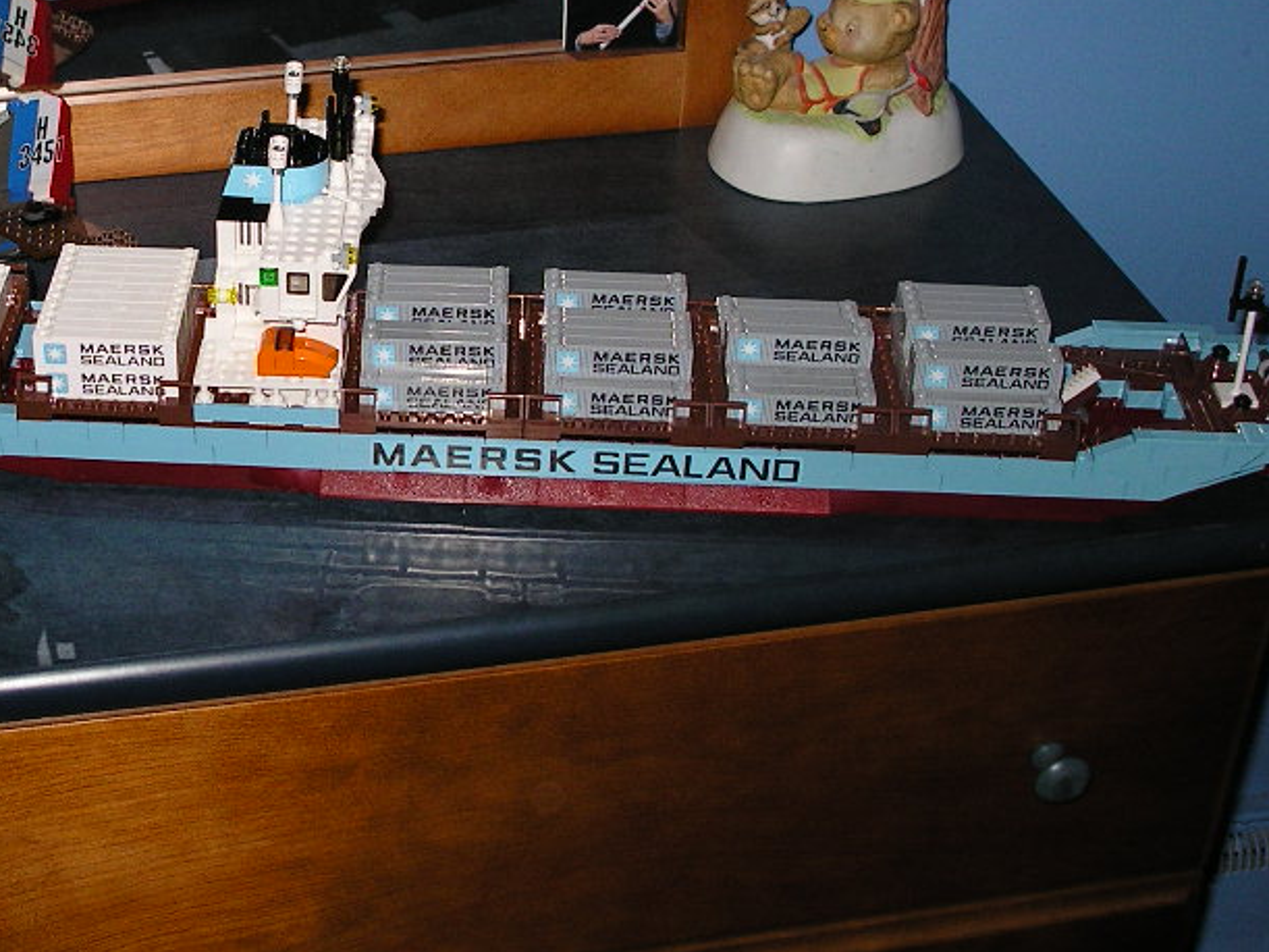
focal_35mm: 62
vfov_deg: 23.5
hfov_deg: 30.5
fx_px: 2272
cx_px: 274
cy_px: 272
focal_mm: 7.8
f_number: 2.8
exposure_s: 1/40
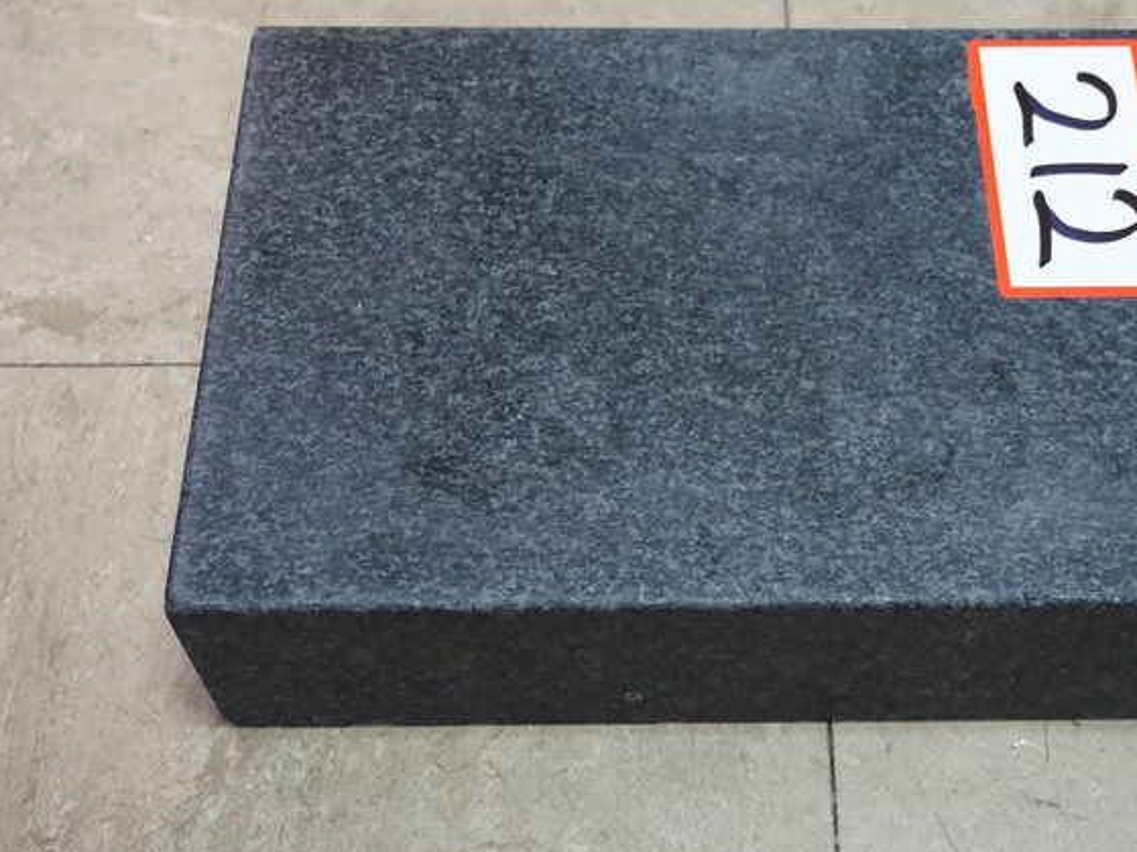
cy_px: 388
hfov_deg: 36.6
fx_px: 1708
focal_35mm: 52
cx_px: 714
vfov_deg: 28.0
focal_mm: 28
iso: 3200
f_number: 4.5
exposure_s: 1/100
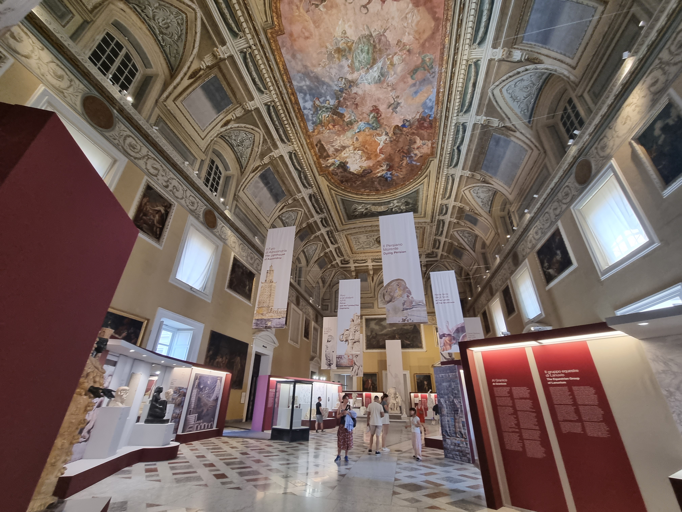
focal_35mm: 13
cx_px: 341
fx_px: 256
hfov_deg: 106.2
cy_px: 256
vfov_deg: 89.9
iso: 200
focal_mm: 2.2
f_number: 2.2
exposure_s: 1/50
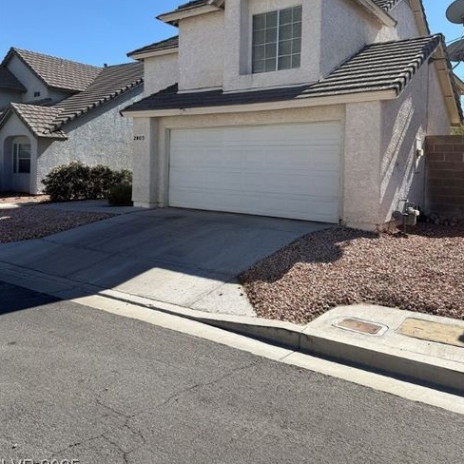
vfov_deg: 54.8
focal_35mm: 29
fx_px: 440
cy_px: 168
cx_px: 234
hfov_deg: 55.6
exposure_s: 1/4673
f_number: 1.78
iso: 80
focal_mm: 6.76
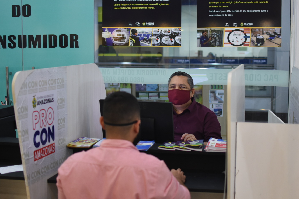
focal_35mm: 59
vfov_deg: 23.2
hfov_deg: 34.2
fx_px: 486
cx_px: 160
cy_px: 103
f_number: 1.8
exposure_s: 1/100
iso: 800
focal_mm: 35
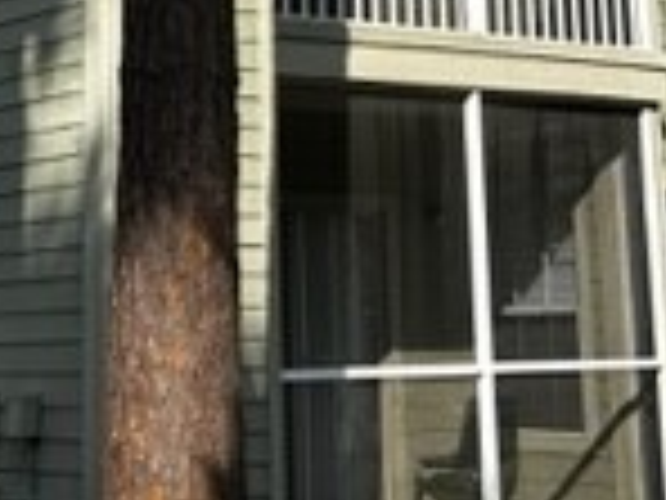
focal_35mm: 104
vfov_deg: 13.8
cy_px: -113
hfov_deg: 18.9
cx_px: 256
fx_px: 2001
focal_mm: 6.86
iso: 80
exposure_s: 1/3472
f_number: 1.78
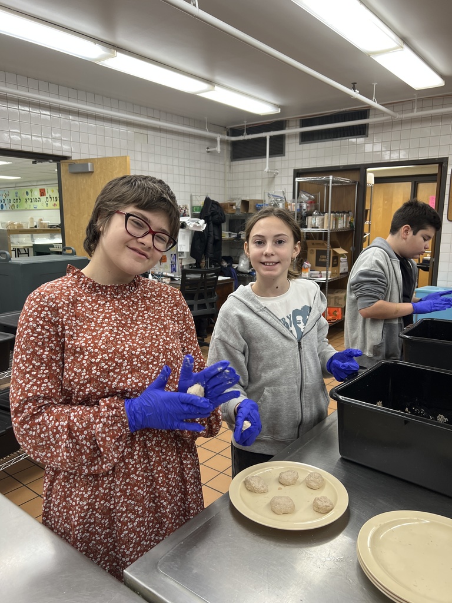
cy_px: 302
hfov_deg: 53.1
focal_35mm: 26
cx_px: 226
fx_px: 453
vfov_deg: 67.3
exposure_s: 1/120
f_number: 1.5
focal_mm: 5.7
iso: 125
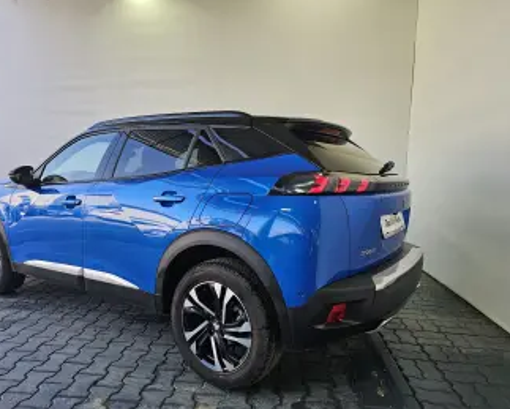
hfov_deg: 68.0
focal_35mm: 25
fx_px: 378
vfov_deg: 56.9
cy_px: 207
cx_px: 238
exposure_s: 1/180
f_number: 1.7
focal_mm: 6.3
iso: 32
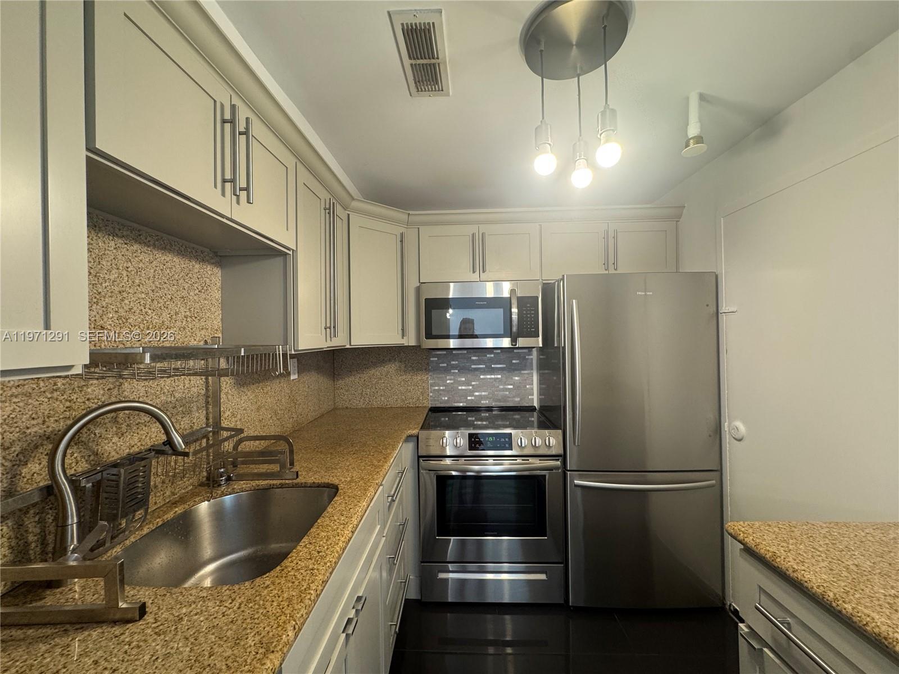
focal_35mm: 14
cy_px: 337
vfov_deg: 85.7
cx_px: 450
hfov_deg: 102.1
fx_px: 364
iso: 200
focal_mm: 2.22
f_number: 2.2
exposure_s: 1/60
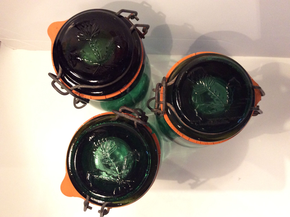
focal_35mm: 32
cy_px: 108
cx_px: 145
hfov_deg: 56.9
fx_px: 268
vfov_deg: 44.1
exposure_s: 1/25
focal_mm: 3.3
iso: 200
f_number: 2.4
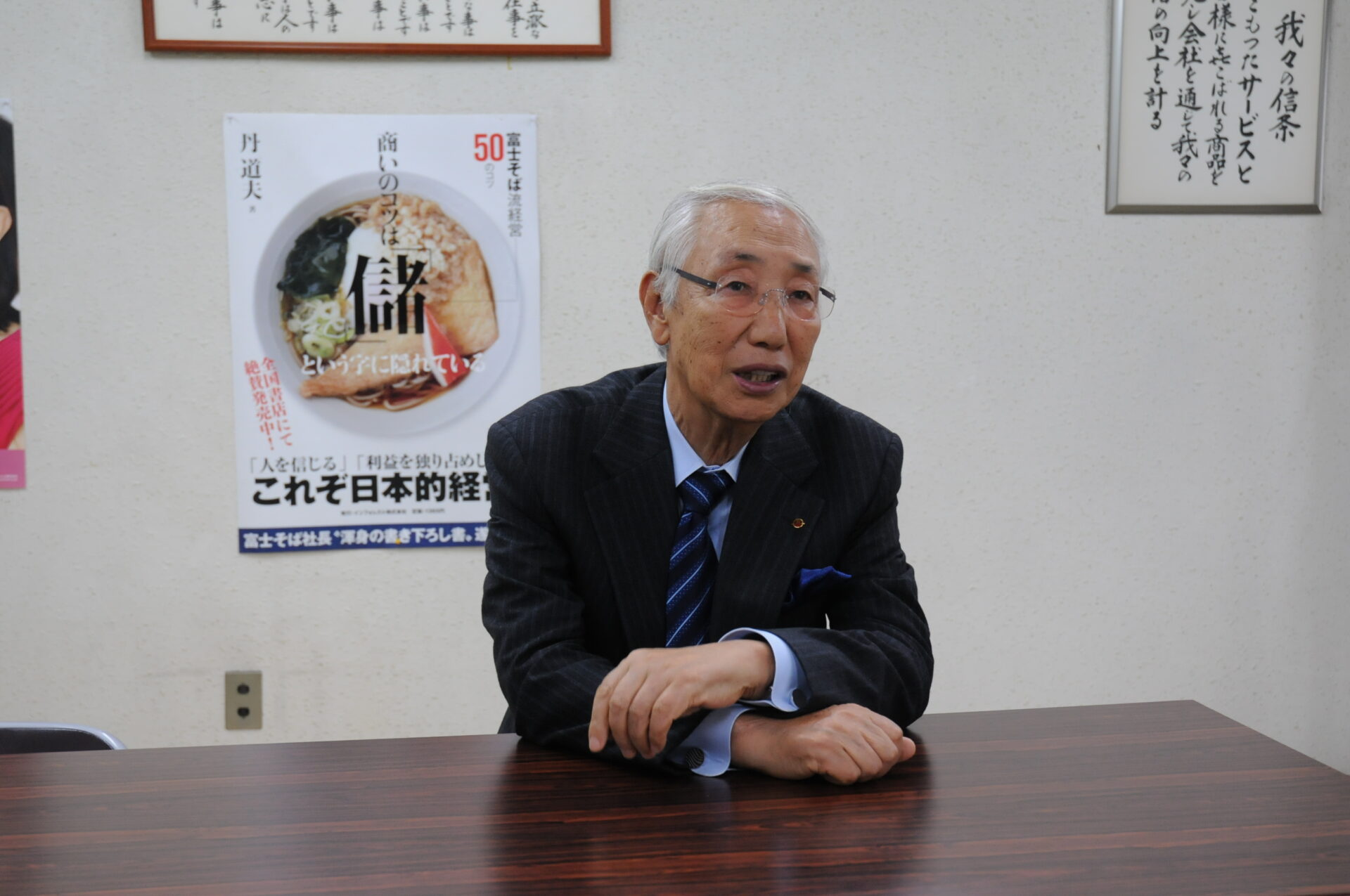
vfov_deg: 26.4
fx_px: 1910
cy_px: 448
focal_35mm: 51
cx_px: 675
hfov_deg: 38.9
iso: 1000
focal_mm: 34
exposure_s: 1/80
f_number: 4.5
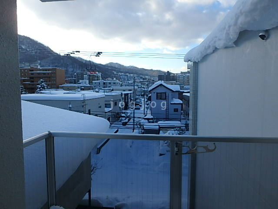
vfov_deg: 63.4
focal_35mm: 21
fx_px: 169
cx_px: 139
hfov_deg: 79.0
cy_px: 104
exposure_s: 1/800
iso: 125
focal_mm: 3.7
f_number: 3.5
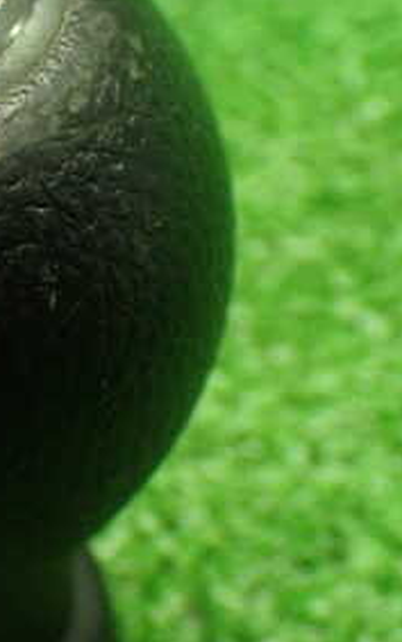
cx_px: -111
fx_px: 1735
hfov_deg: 12.8
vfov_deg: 20.9
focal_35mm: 99
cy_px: 213
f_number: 2.9
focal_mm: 7.84
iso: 800
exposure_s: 1/60
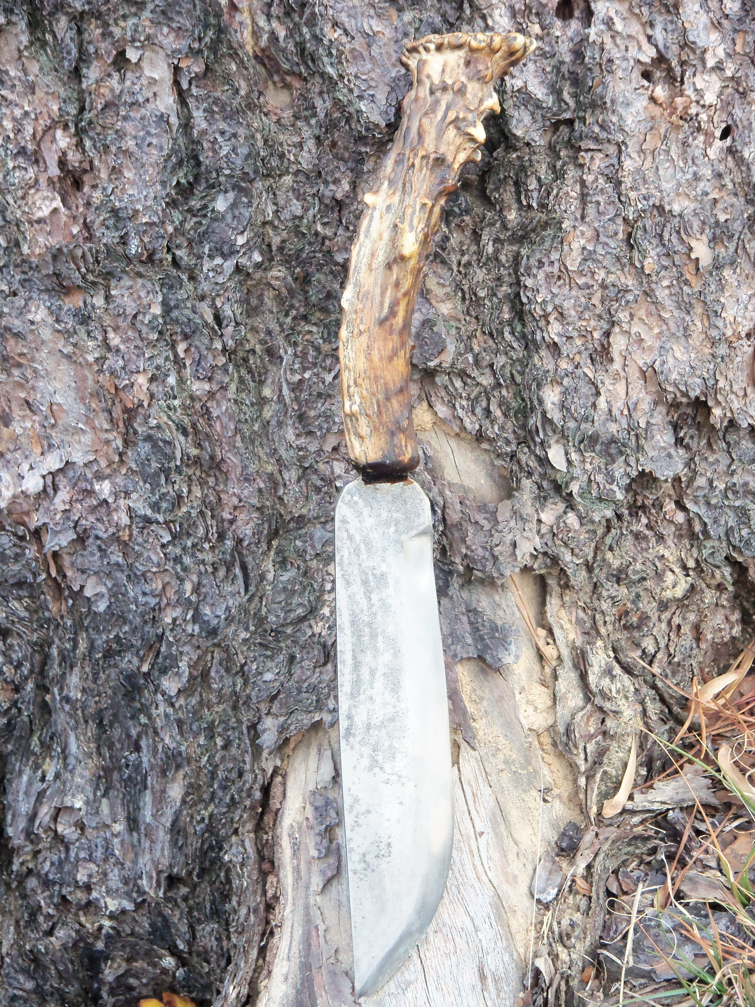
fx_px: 2937
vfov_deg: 19.4
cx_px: 378
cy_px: 504
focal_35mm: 101
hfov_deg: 14.6
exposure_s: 1/100
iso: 320
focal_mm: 17.9
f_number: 5.3
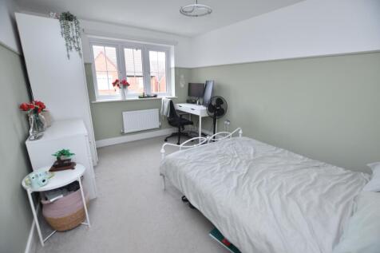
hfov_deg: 100.4
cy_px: 126
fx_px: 158
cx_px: 190
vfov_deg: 77.3
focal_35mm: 15
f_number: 3.5
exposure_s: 1/20
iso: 100
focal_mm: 10
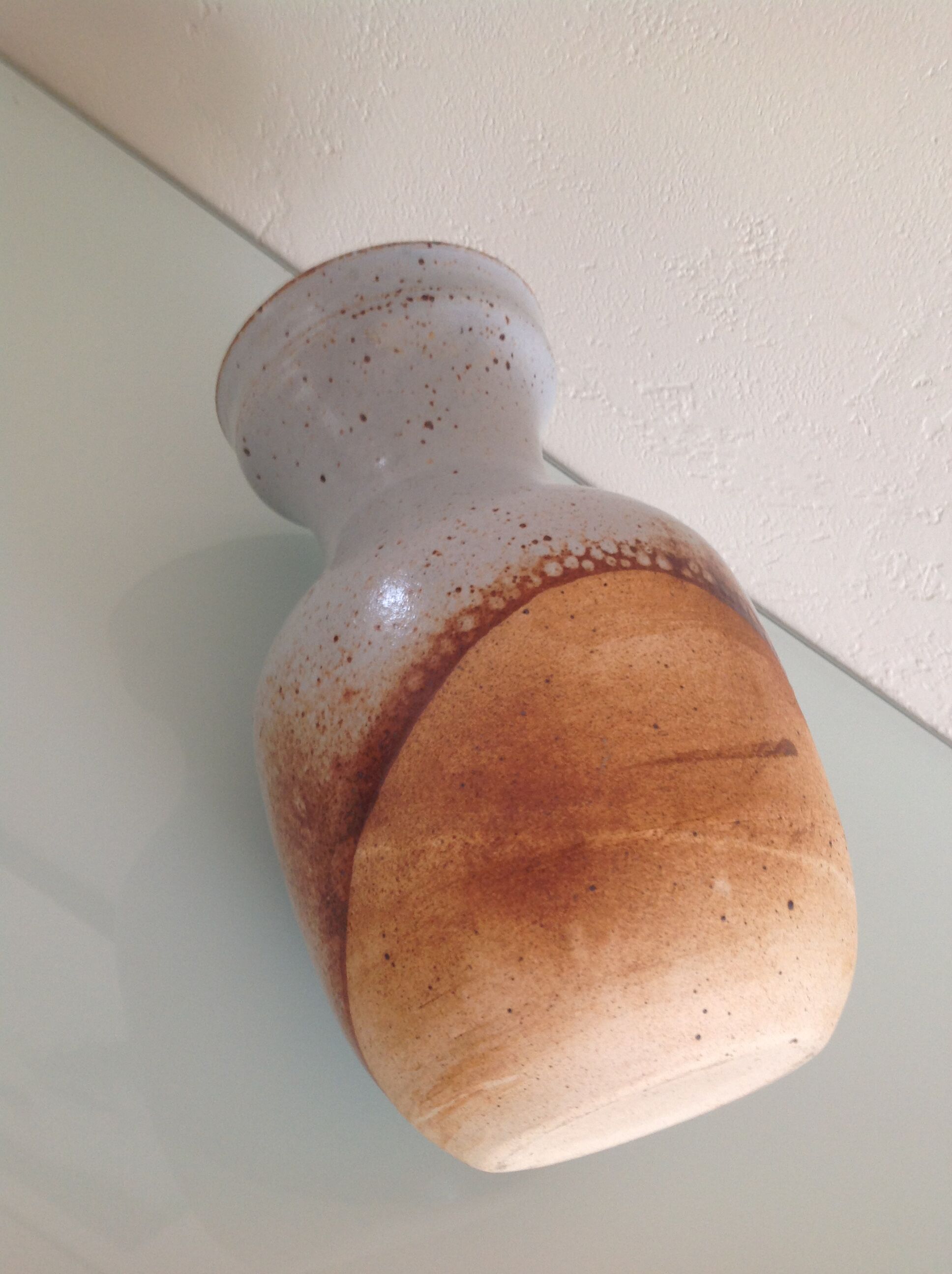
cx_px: 476
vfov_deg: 52.7
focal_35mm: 35
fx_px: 1287
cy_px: 637
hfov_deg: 40.6
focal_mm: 4.28
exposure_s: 1/15
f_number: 2.4
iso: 80
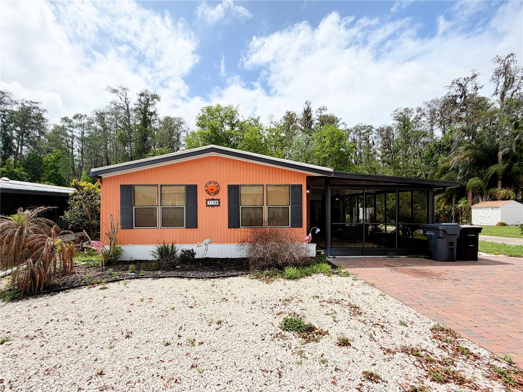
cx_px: 262
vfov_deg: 85.7
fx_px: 212
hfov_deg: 102.1
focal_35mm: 14
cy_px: 196
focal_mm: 2.22
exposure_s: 1/1613
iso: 20
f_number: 2.2
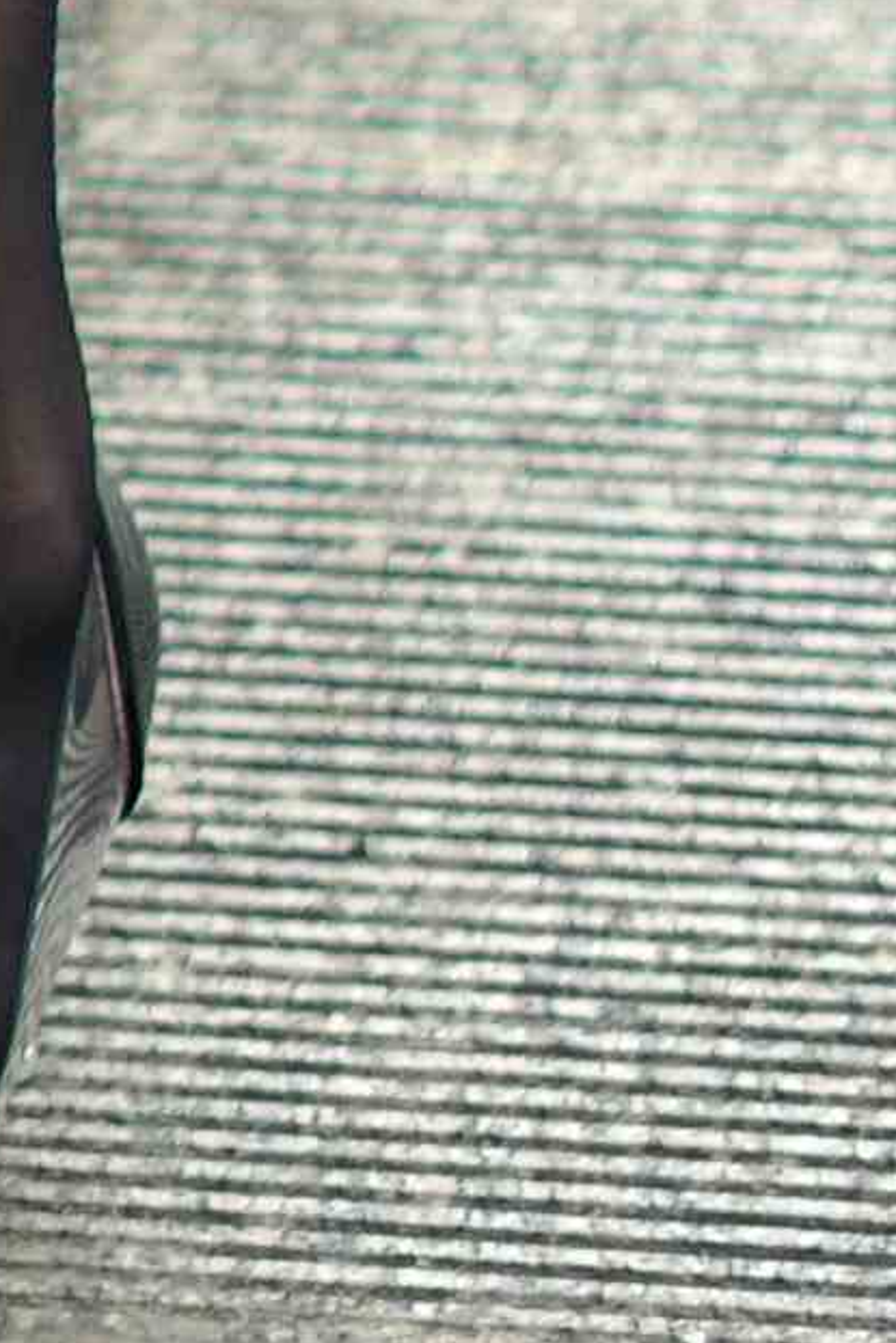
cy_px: -1861
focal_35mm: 341
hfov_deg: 4.0
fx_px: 12723
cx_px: -667
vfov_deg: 5.8
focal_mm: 50
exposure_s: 1/4000
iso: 200
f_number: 1.8
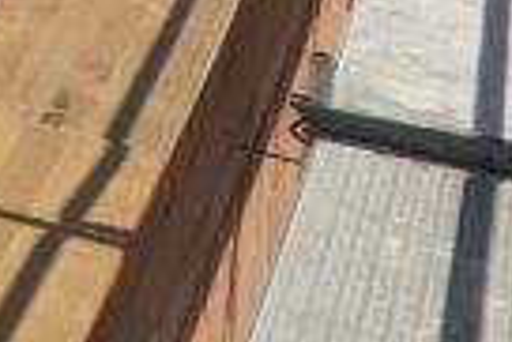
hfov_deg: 9.3
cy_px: -498
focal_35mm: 120
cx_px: -1314
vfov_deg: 9.9
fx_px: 1708
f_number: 2.2
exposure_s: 1/2092
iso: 35
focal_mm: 2.22
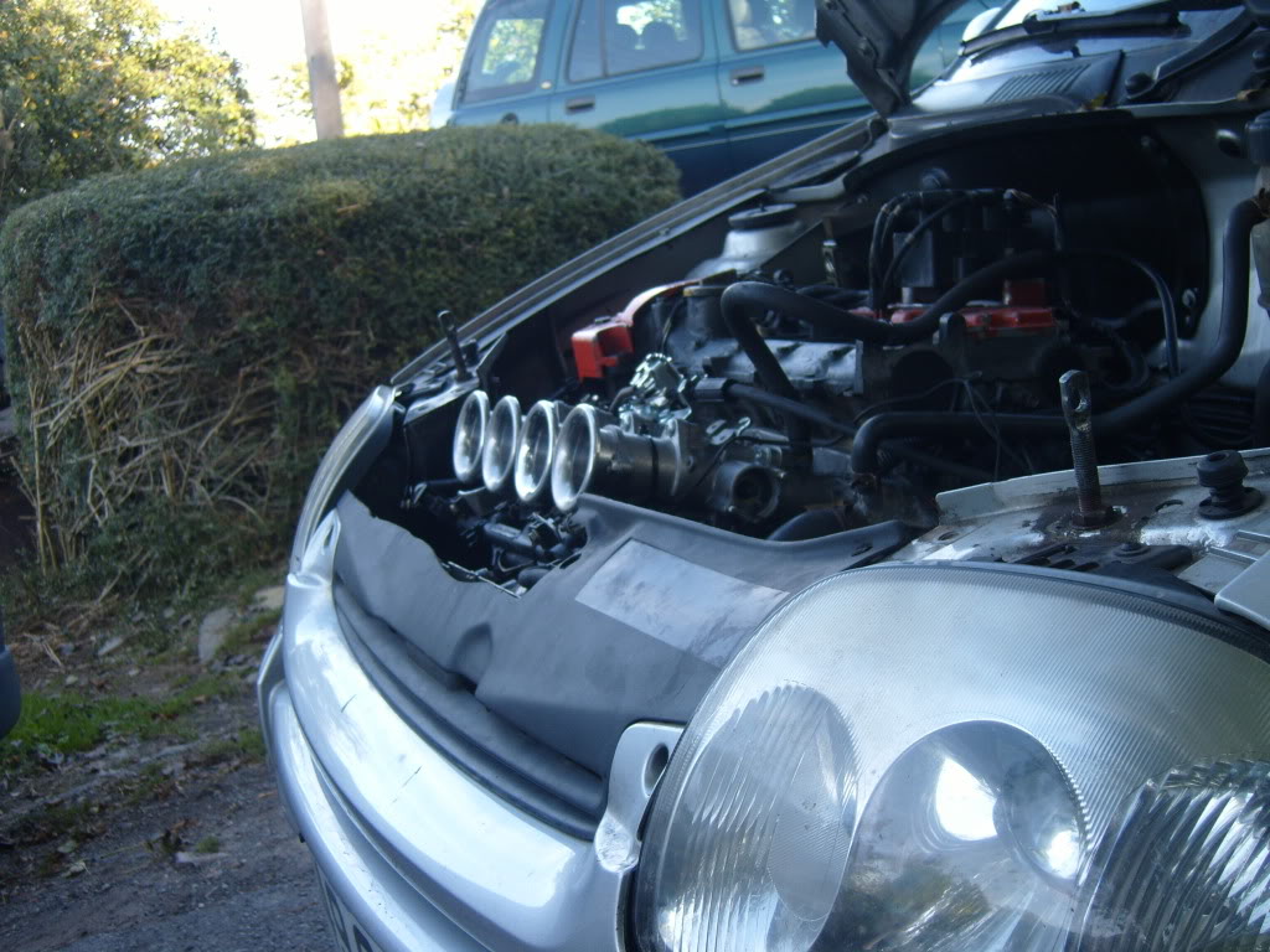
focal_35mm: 44
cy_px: 476
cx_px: 635
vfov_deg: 32.9
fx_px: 1614
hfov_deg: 42.9
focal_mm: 9.2
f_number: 3.1
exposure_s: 1/125
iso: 80
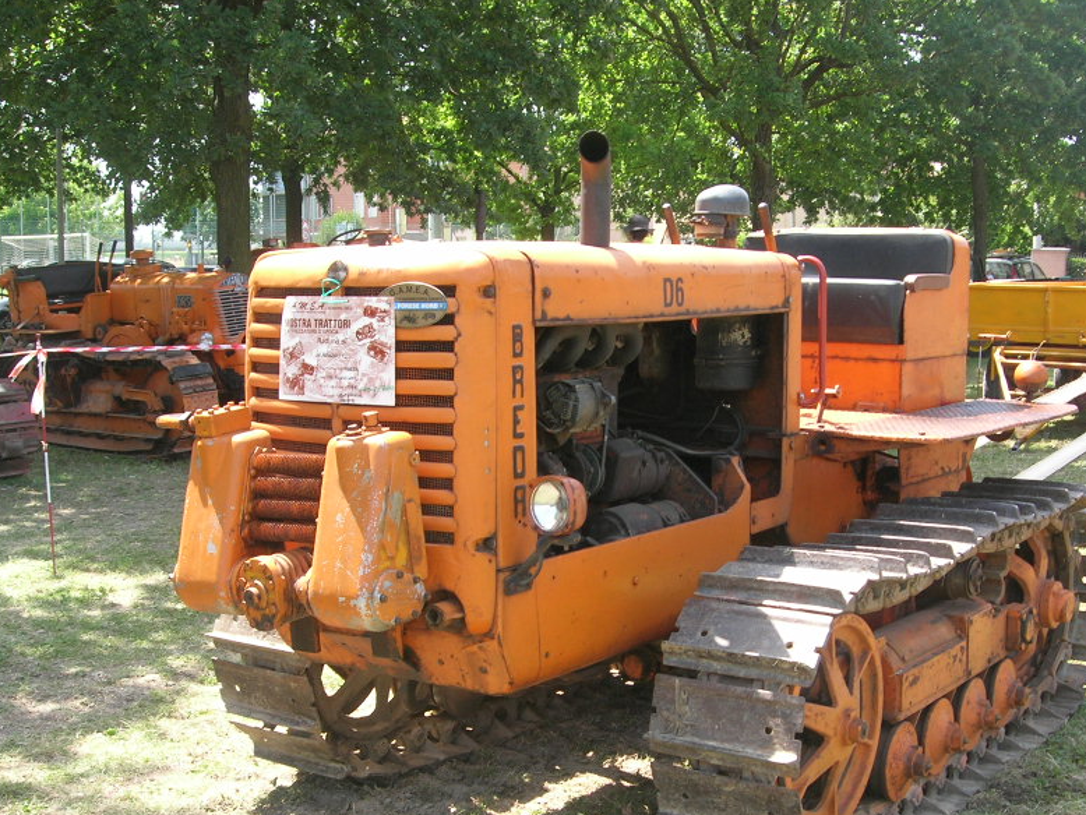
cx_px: 616
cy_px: 519
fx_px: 1569
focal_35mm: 50
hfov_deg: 38.1
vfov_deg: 29.0
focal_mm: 7.8
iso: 64
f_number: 4.8
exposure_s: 1/90.7
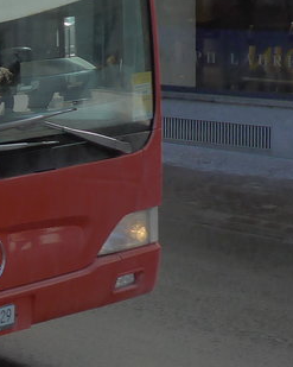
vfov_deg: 16.8
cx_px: -349
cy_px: -58
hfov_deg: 12.0
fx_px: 1193
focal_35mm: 110
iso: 160
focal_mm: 6
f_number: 4.5
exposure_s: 1/800
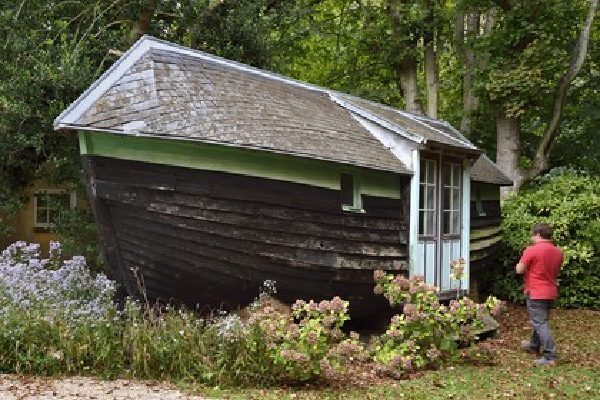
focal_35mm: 40
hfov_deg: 48.5
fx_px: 667
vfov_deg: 33.4
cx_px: 300
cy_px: 200
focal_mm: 40
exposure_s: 1/20
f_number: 11
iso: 1250
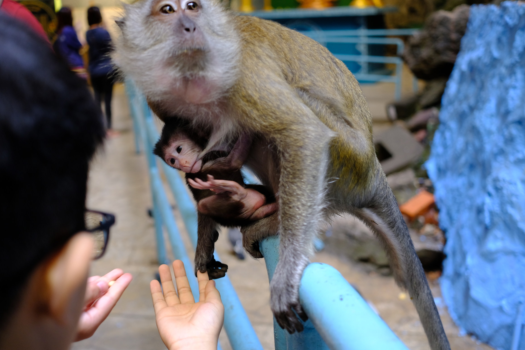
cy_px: 173
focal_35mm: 42
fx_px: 612
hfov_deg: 46.4
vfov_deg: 31.9
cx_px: 263
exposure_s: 1/60
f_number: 2.8
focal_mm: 27
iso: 640
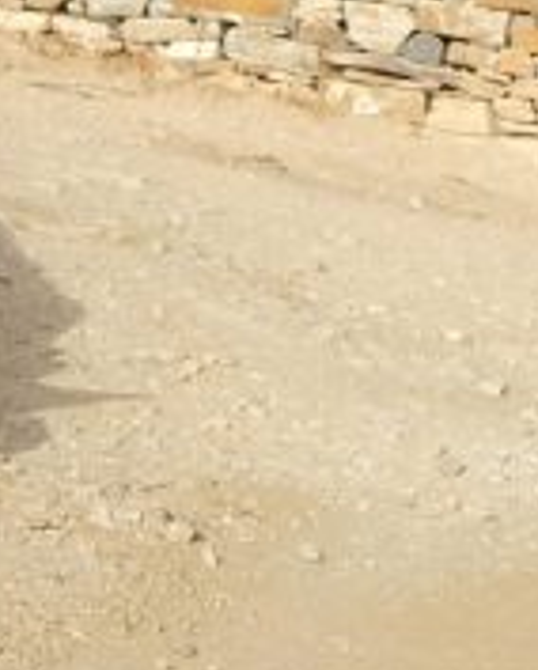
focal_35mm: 161
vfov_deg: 11.6
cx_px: -530
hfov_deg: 9.1
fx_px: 3199
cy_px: -237
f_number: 3.2
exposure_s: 1/1800
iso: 200
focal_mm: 25.4
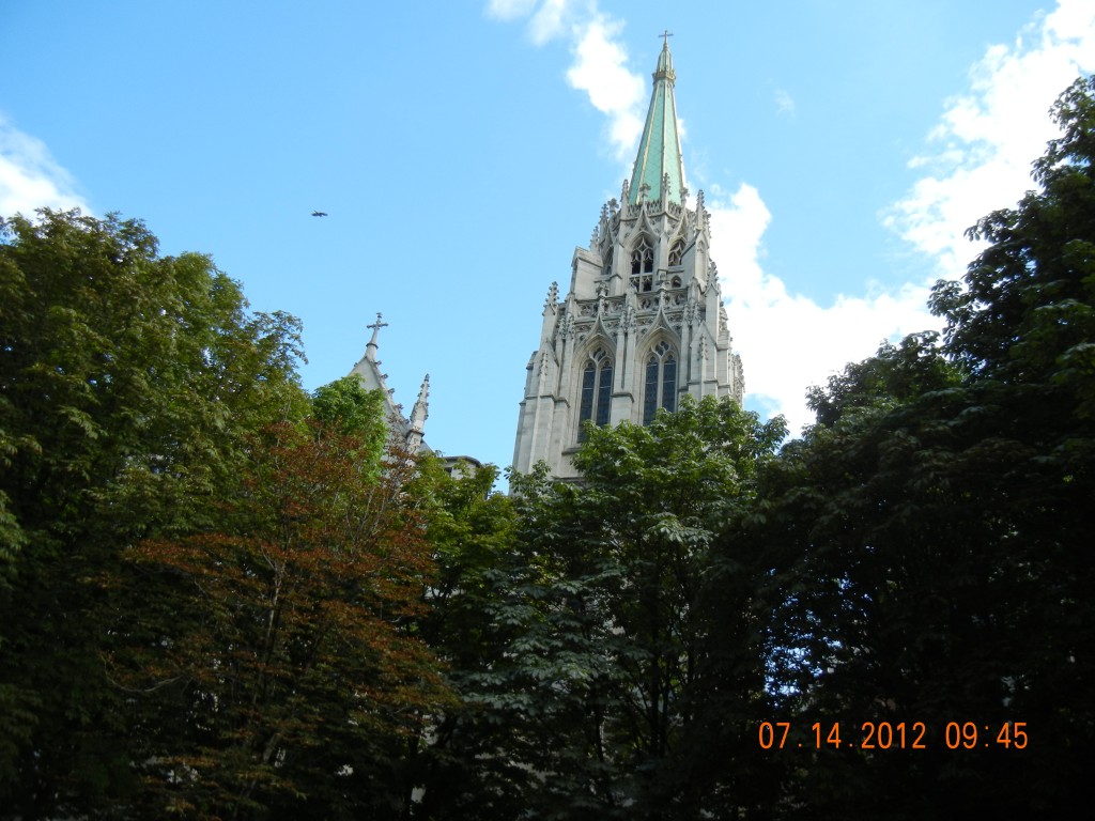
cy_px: 410
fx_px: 949
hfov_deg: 60.0
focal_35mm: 30
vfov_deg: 46.8
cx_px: 548
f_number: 3.5
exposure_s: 1/538
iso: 160
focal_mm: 5.4
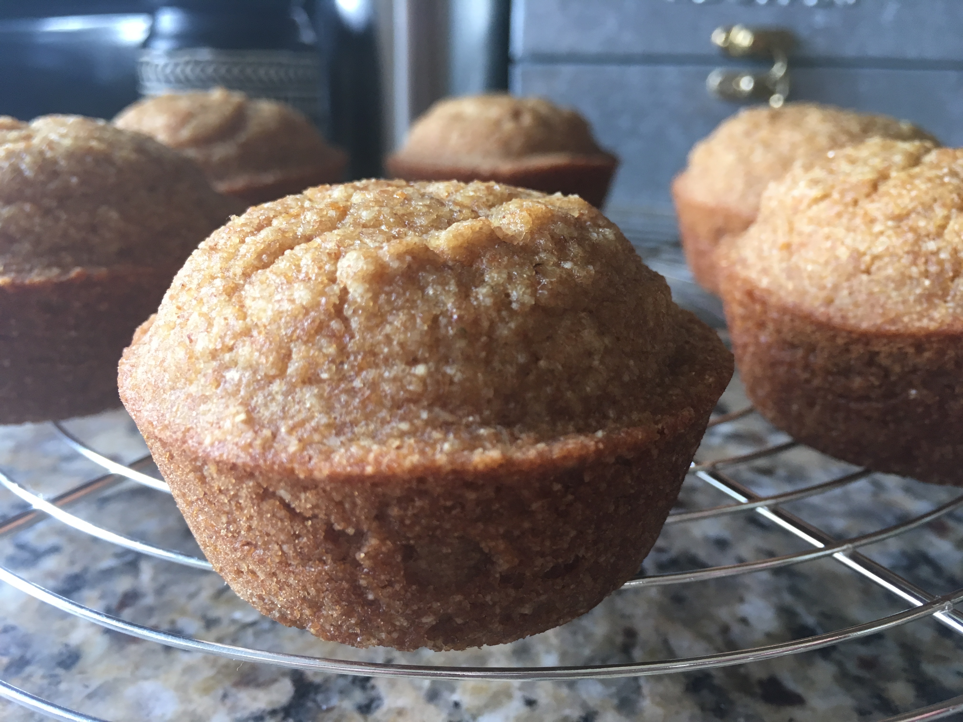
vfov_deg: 48.2
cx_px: 482
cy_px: 361
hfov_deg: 61.7
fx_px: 807
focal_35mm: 29
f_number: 2.2
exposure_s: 1/30
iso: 80
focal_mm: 4.15
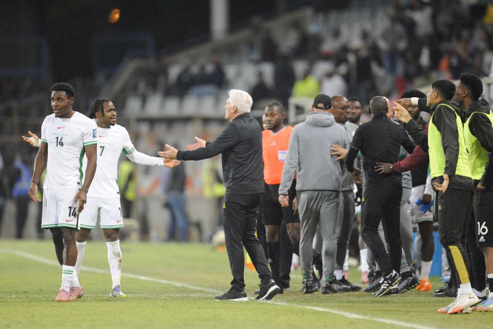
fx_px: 5478
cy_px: 164
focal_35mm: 400
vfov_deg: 3.4
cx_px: 246
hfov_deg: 5.2
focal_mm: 400
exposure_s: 1/1250
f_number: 2.8
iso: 6400
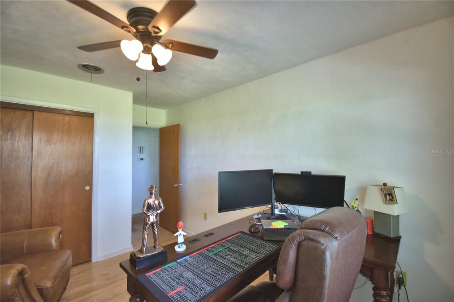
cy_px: 151
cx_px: 227
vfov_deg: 77.3
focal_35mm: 15
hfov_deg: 100.4
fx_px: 189
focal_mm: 10
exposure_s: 1/60
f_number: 4.5
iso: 400
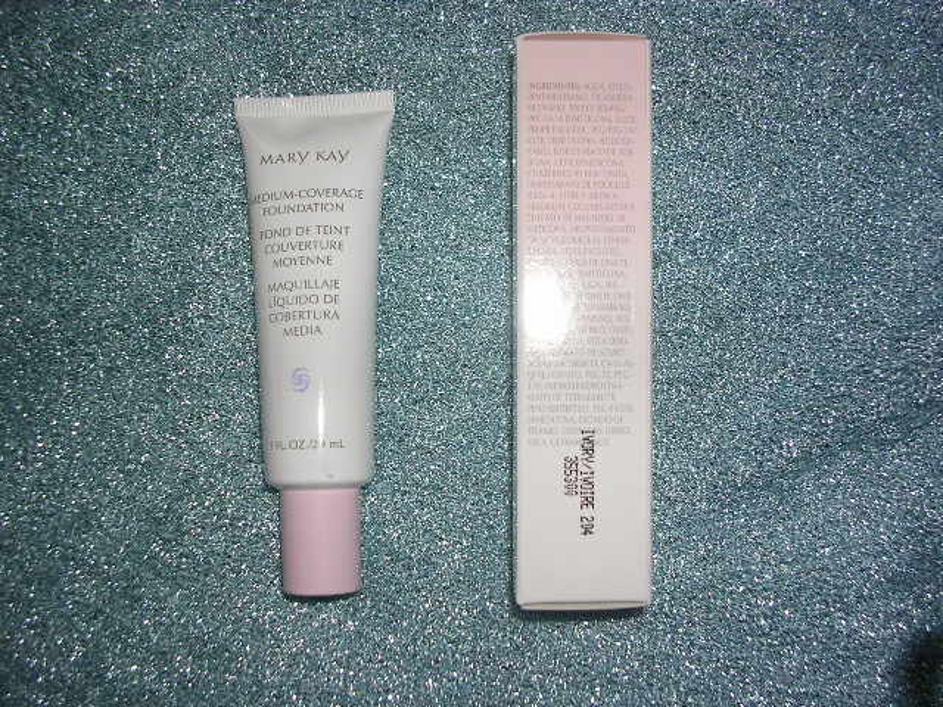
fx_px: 1035
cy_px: 354
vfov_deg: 37.7
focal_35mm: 38
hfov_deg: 49.0
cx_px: 472
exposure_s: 1/60.1
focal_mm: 5.8
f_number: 2.8
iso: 50
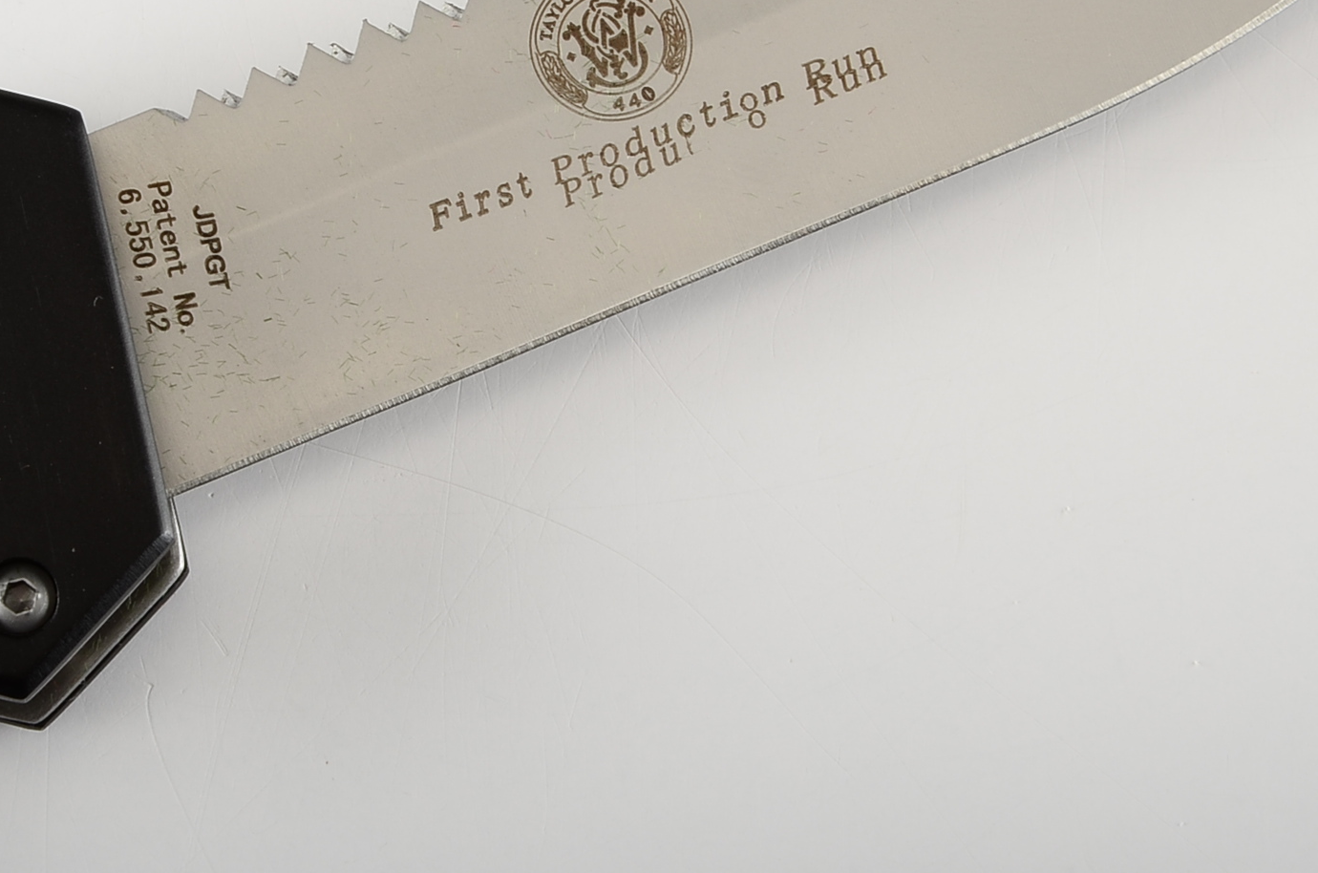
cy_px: 216
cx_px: 478
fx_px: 7340
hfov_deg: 10.3
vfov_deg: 6.8
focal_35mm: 201
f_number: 22
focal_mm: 75
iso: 100
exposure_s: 1/250
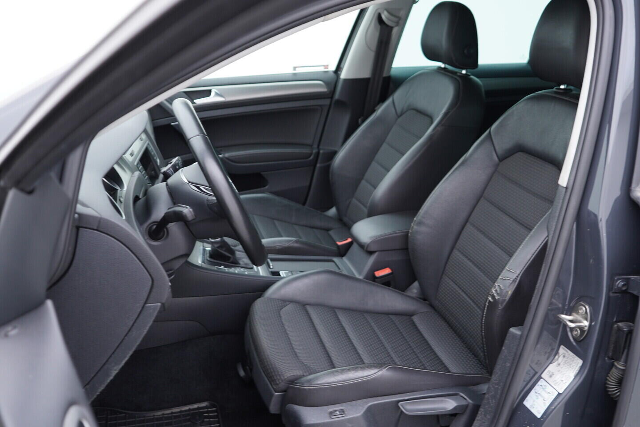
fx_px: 640
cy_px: 214
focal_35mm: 36
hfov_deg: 53.1
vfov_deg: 36.9
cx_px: 320
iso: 200
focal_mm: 24
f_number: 2.8
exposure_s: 1/40
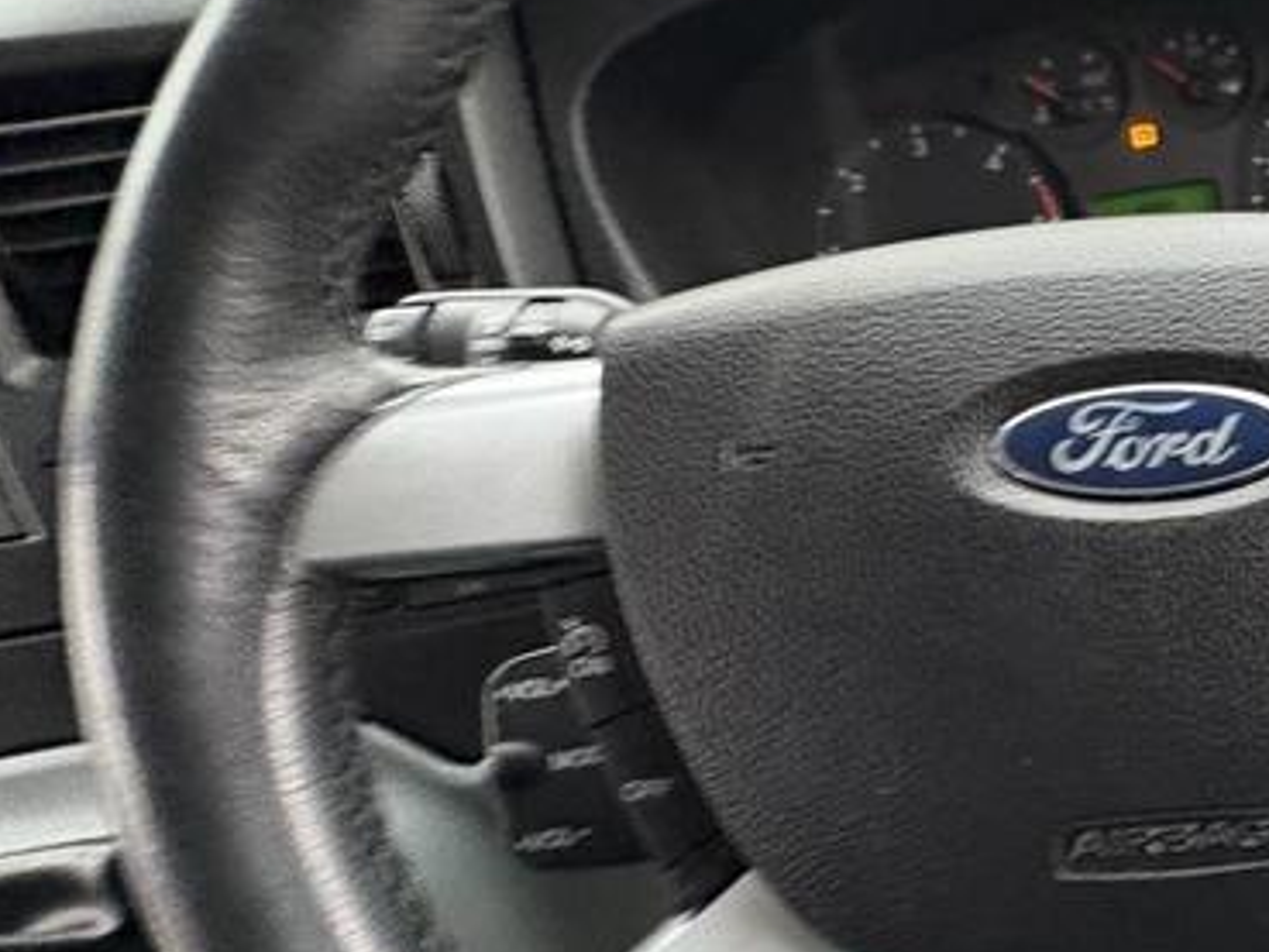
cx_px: 1307
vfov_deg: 41.7
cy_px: 550
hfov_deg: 44.6
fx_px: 1247
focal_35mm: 34
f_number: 2.2
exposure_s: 1/60
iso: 640
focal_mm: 2.22
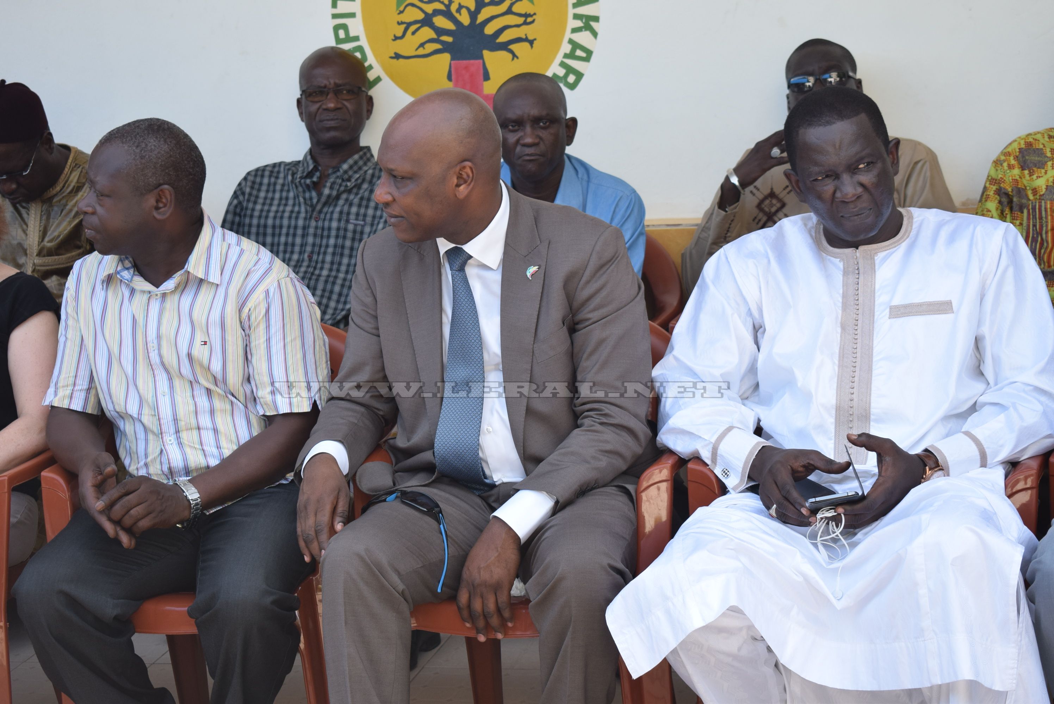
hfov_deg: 28.1
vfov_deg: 19.0
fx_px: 2110
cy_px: 352
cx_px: 527
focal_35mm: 72
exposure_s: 1/250
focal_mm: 48
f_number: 5.3
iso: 320
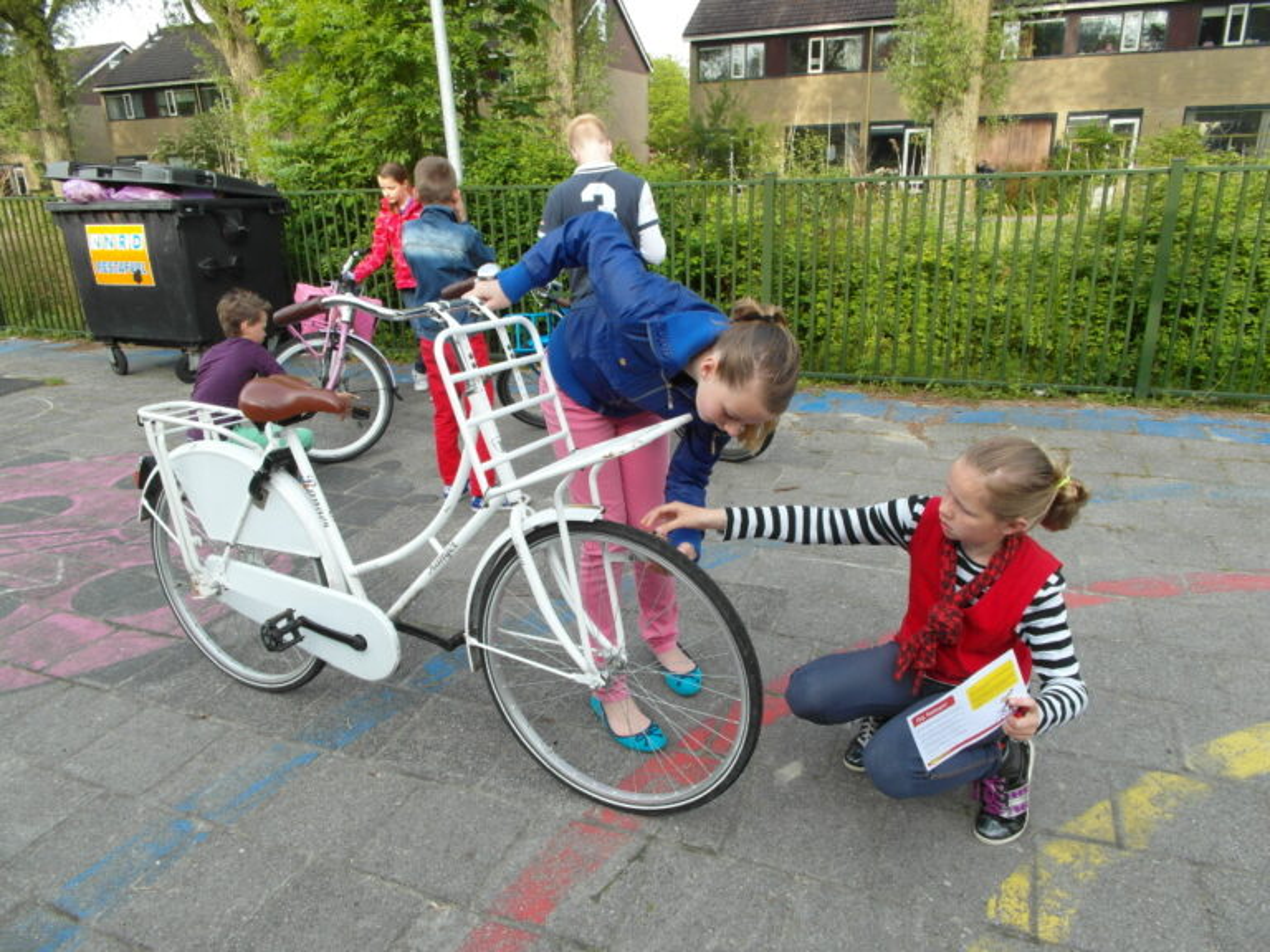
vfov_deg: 58.9
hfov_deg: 73.9
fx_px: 844
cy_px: 476
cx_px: 635
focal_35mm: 23
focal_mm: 4.1
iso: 100
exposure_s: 1/125
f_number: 4
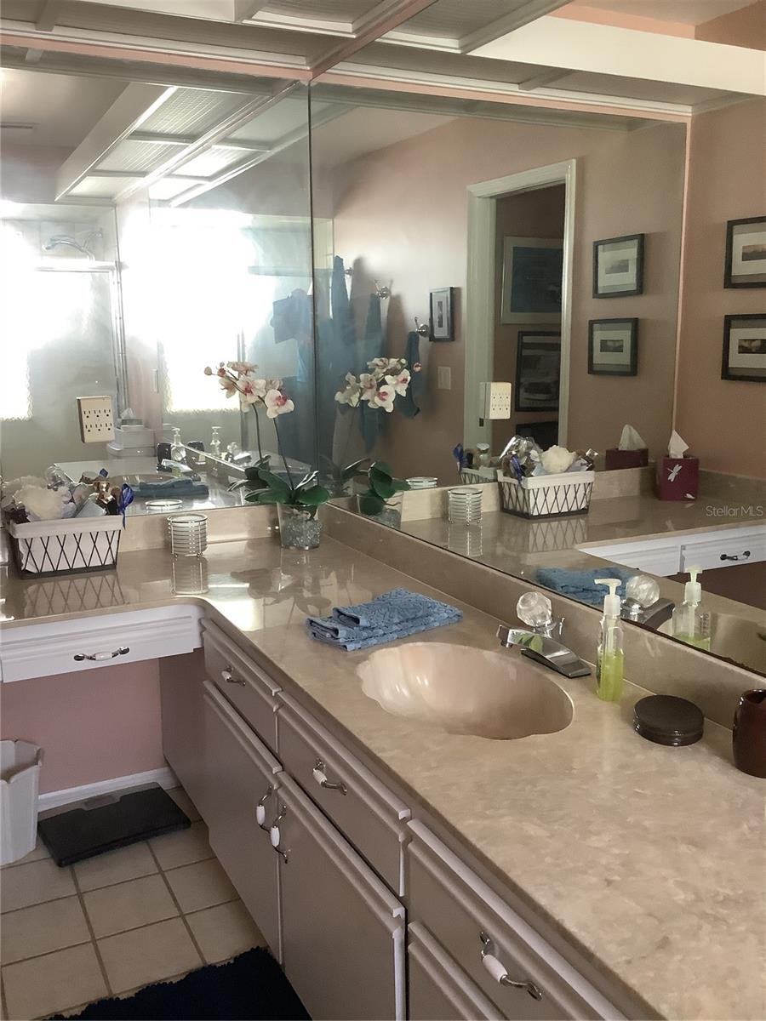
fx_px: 915
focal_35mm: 31
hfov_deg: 45.4
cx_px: 383
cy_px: 510
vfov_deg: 58.4
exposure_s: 1/60
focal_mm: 3.3
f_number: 2.4
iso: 250
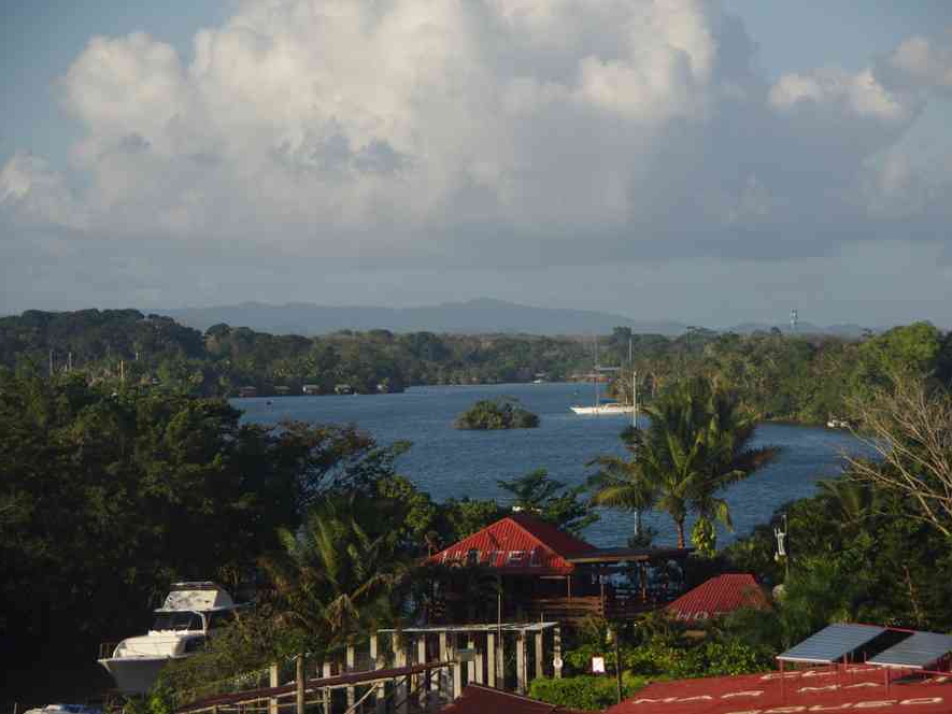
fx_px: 2463
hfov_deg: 21.9
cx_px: 501
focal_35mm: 90
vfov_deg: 16.5
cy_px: 357
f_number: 4.5
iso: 200
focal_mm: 55
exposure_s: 1/320
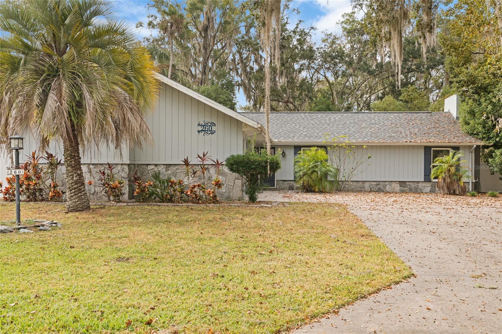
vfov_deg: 37.8
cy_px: 167
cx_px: 251
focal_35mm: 35
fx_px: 488
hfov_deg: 54.4
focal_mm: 35
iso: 250
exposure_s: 1/40
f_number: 6.3
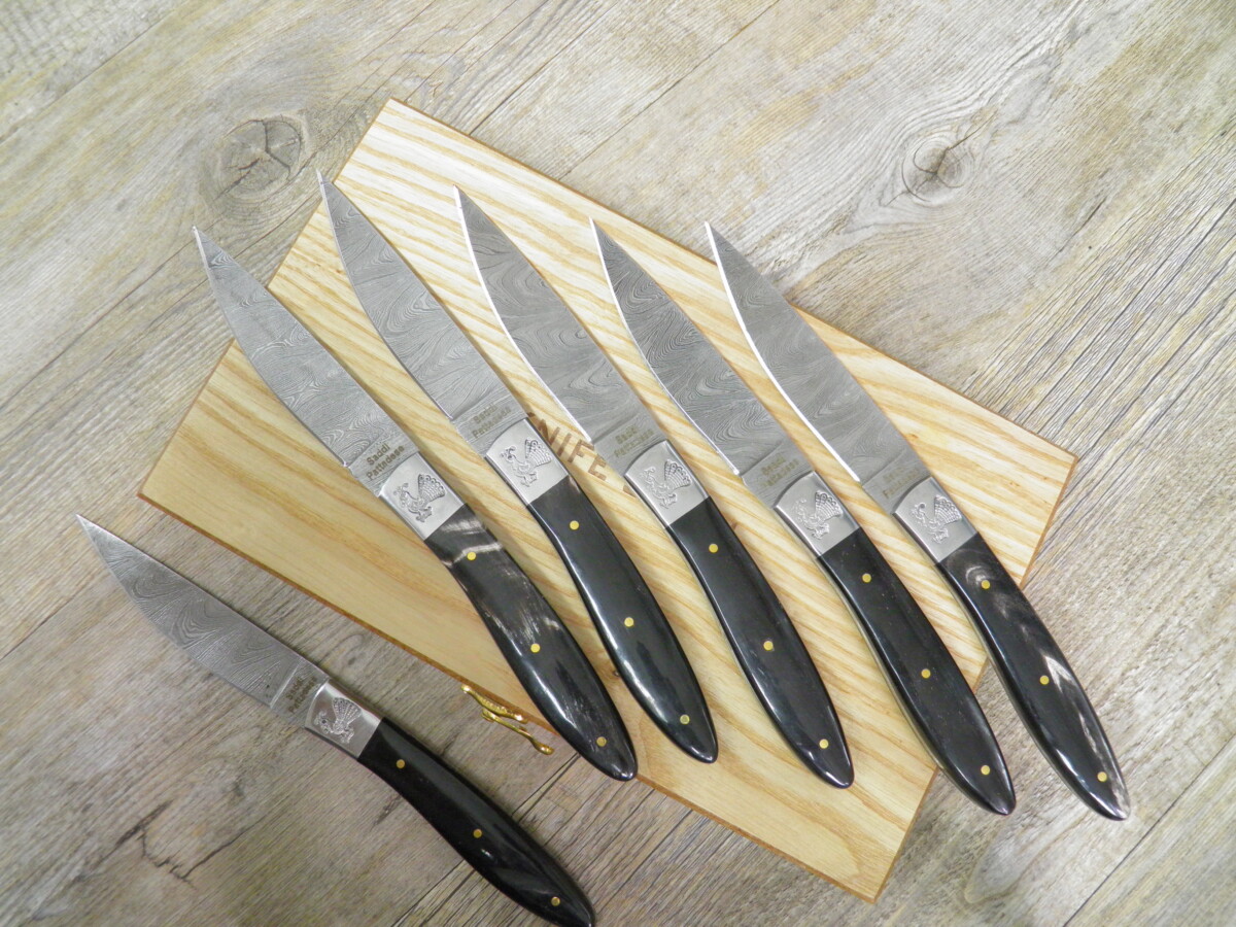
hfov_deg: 60.0
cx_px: 618
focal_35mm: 30
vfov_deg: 46.8
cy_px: 464
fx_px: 1071
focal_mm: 5.5
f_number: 3
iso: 200
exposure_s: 1/20
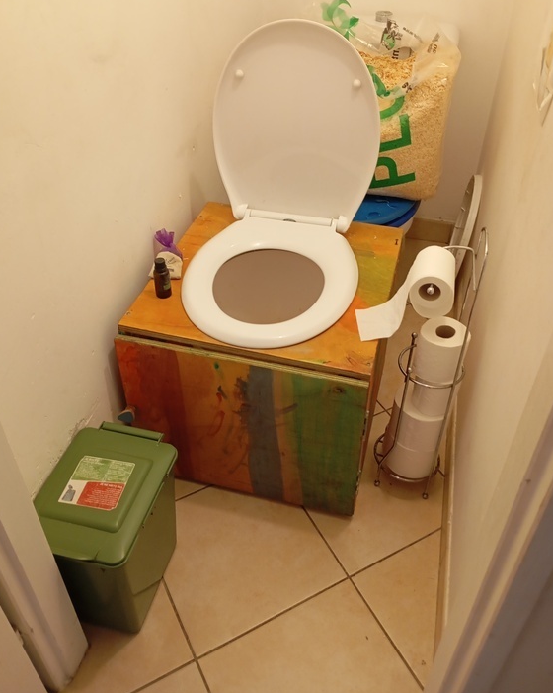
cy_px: 318
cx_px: 273
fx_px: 614
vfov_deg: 58.7
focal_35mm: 30
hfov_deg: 48.5
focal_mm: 4.27
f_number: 1.8
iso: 921
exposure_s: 1/33.3
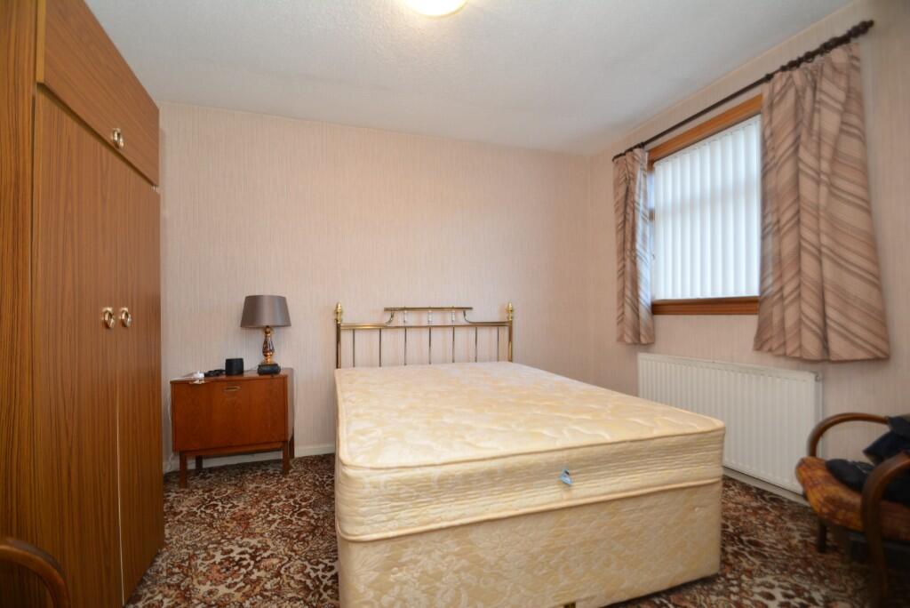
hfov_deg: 100.4
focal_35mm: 15
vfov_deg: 77.4
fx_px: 379
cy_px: 304
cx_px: 455
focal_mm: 10
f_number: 3.5
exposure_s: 1/15
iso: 100
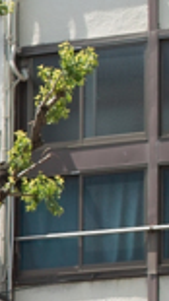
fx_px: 2258
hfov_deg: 4.1
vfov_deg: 7.5
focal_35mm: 283
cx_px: -400
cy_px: 472
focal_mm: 24.2
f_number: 2.8
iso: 100
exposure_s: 1/800
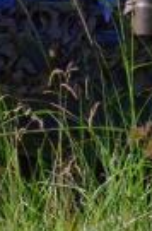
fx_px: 8539
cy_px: -169
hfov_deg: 1.0
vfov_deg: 1.5
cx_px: -137
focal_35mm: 1338
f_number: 11
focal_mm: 200
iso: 200
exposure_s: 1/400
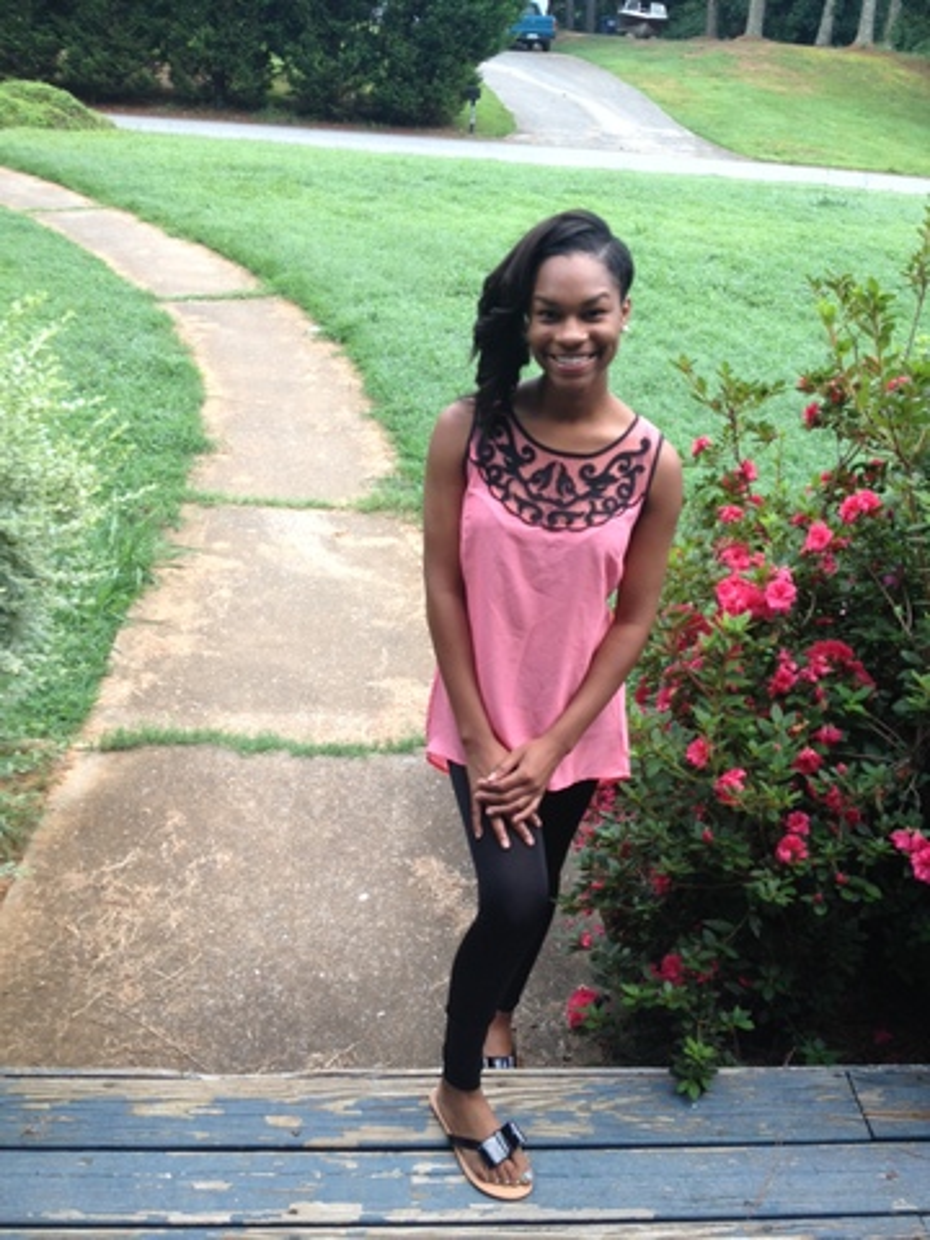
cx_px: 465
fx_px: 1254
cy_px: 620
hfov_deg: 40.7
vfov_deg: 52.6
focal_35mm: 35
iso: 50
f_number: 2.4
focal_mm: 4.28
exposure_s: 1/30
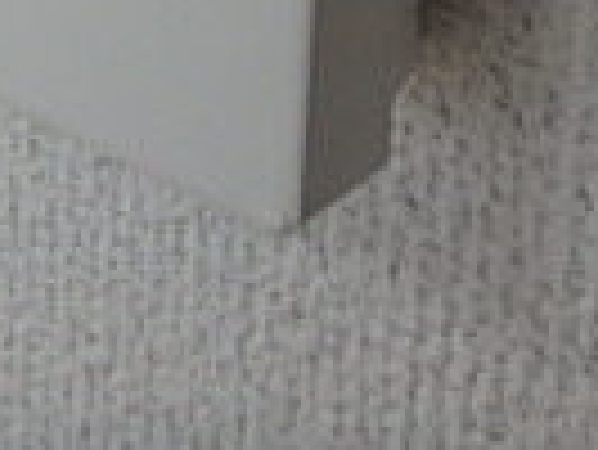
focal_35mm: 101
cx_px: -27
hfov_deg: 18.8
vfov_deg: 12.0
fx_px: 1746
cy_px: -616
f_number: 3.5
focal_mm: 3.7
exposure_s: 1/60
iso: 160
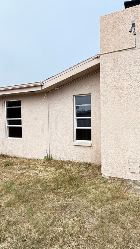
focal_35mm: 21
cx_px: 103
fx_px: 139
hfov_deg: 51.6
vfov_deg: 83.8
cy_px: 127
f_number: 2.2
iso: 64
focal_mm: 2.22
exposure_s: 1/227
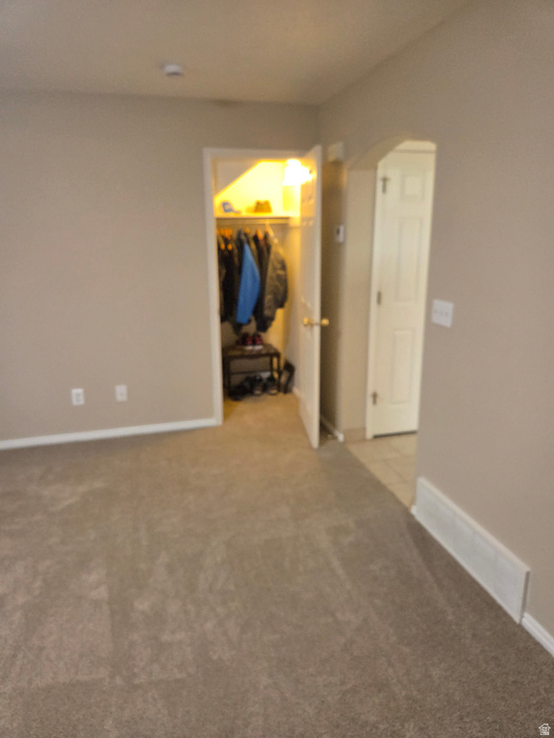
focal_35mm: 23
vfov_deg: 73.9
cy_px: 369
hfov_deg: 58.9
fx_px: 491
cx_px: 277
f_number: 1.8
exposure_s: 1/120
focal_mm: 5.4
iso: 400
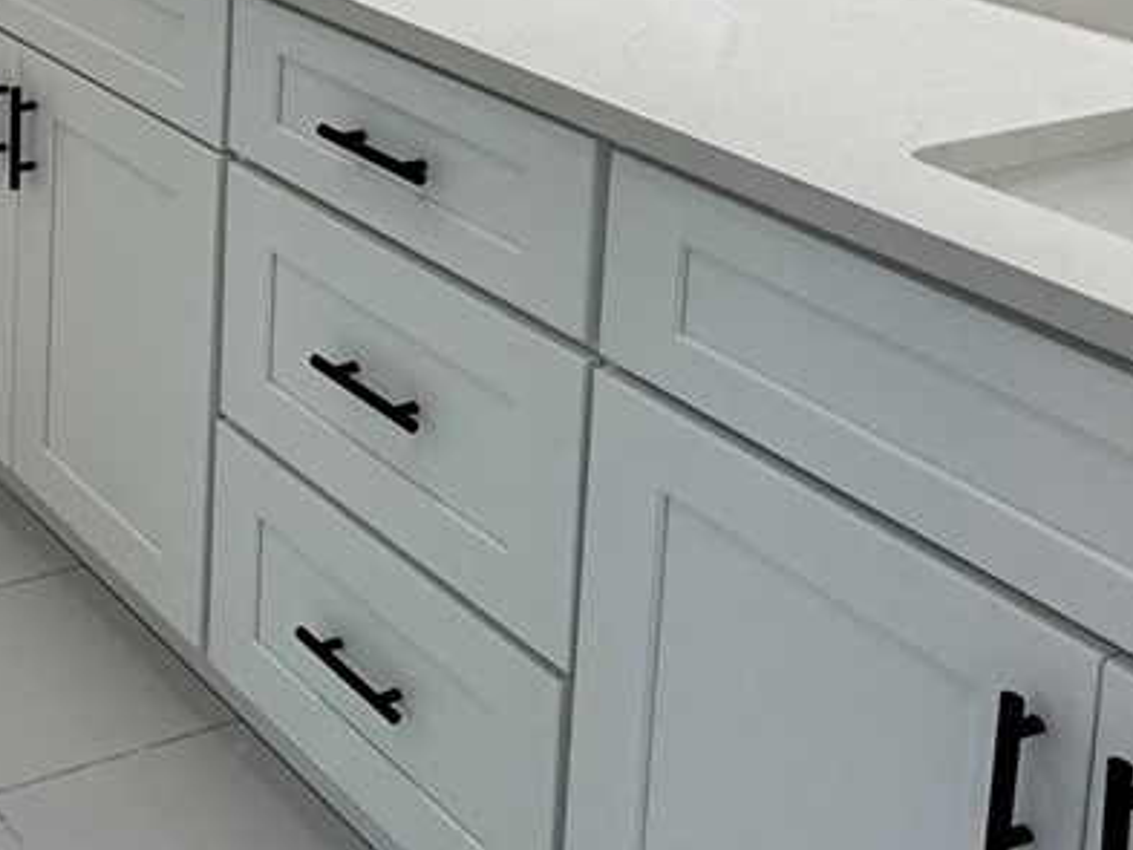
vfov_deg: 22.2
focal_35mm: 57
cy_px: -346
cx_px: -369
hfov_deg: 27.6
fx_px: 1866
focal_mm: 2.22
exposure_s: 1/135
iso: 40
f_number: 2.2
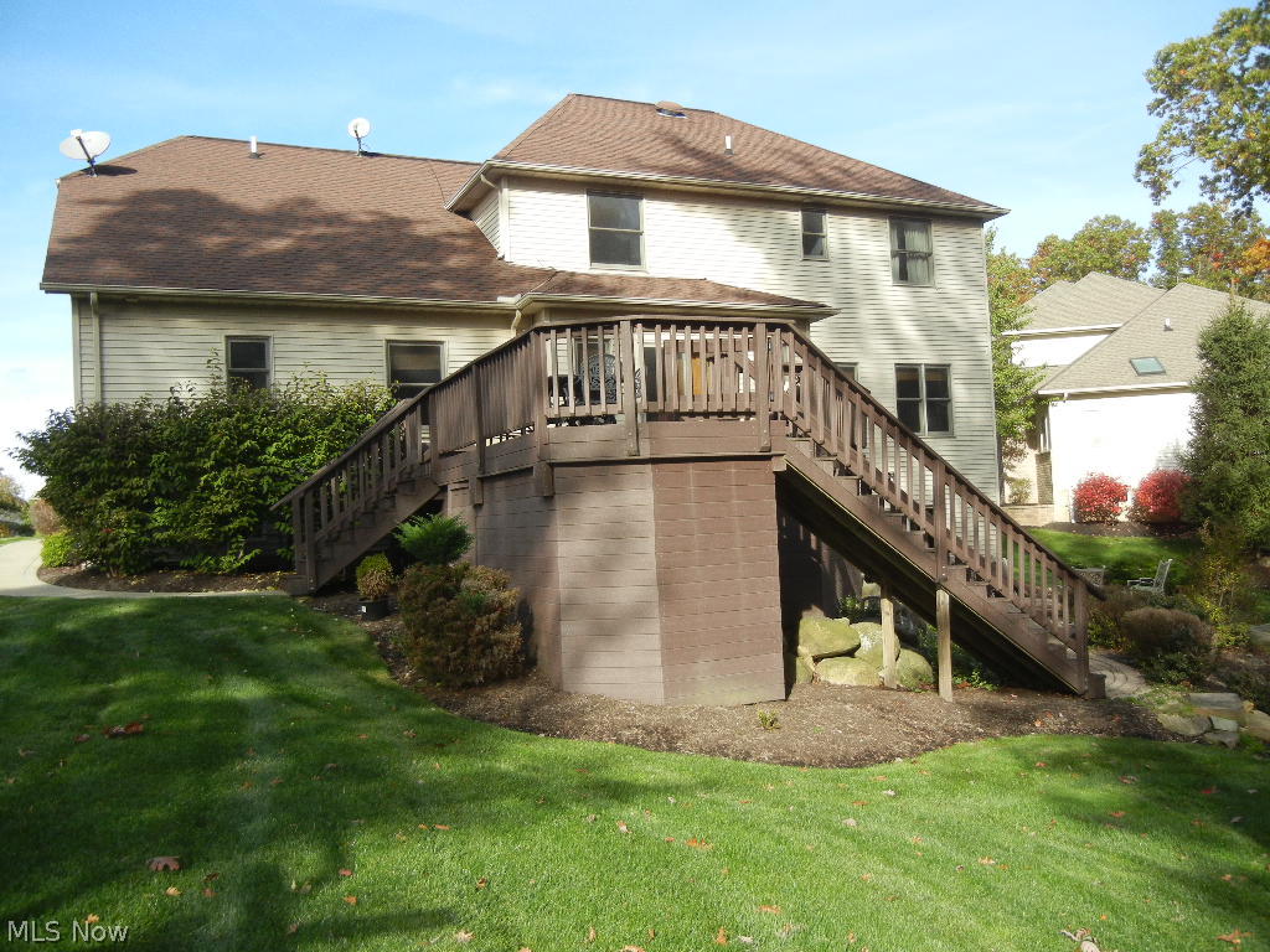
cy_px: 476
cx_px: 635
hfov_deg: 60.0
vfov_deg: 46.8
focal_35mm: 30
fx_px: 1101
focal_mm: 5.4
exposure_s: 1/914
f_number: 3.5
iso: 230
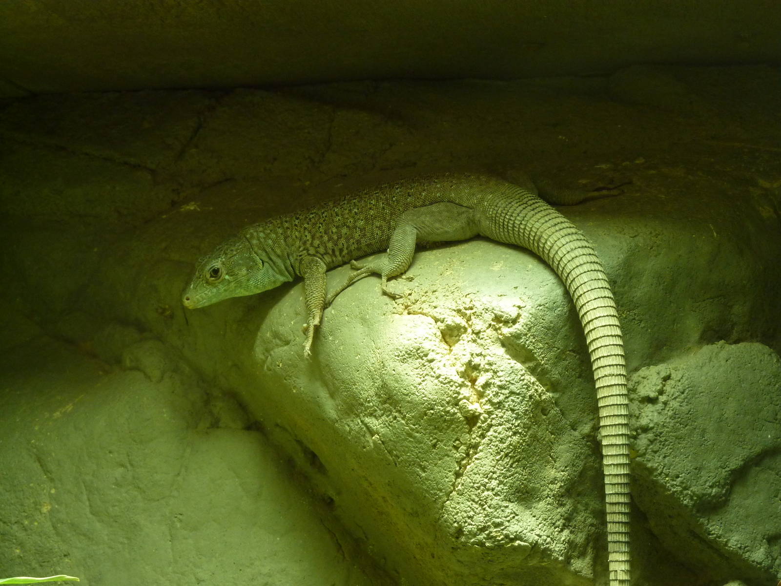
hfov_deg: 18.9
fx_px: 2346
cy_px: 293
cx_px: 390
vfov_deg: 14.2
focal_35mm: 104
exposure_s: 1/50
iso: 320
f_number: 4.3
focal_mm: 17
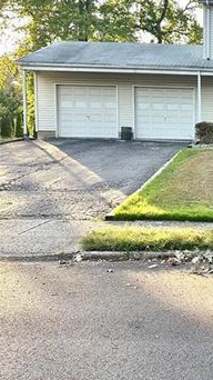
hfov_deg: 21.4
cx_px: 272
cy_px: 191
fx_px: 513
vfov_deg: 40.6
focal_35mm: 51
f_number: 1.78
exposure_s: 1/437
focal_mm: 6.86
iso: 80
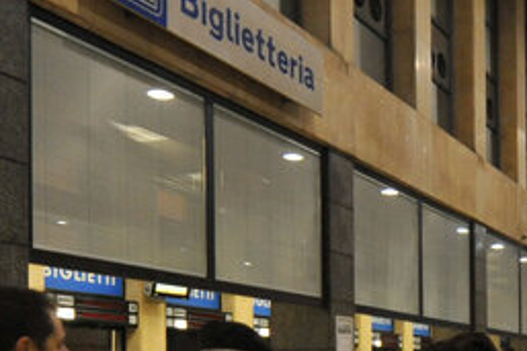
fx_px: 863
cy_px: 372
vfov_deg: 21.9
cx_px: 568
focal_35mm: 59
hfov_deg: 30.6
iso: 3200
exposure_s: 1/100
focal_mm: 14
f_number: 5
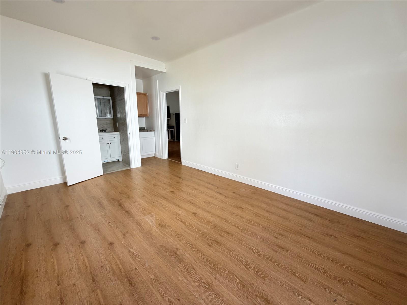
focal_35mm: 14
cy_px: 152
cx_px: 204
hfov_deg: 102.1
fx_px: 165
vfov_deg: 85.7
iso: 200
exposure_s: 1/121
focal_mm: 2.22
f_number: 2.2
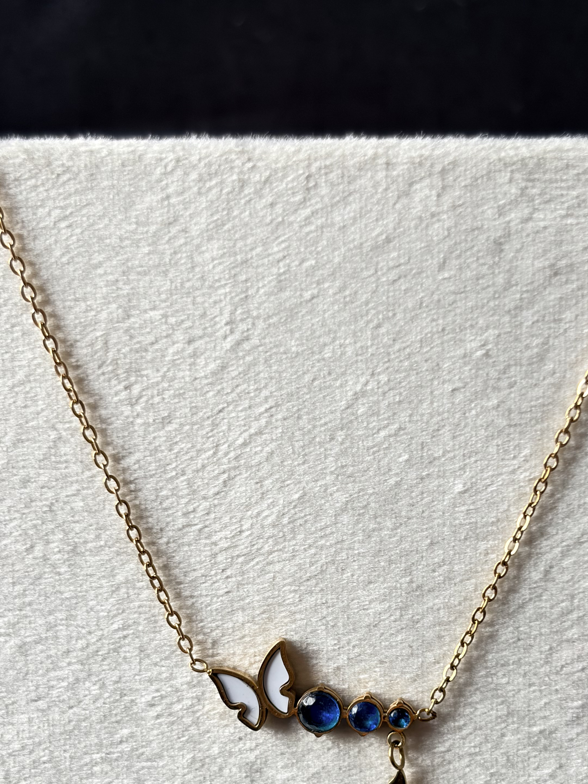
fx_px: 1653
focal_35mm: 73
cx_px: 329
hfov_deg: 20.2
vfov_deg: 26.5
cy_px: 532
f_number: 1.6
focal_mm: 5.96
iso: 64
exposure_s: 1/60
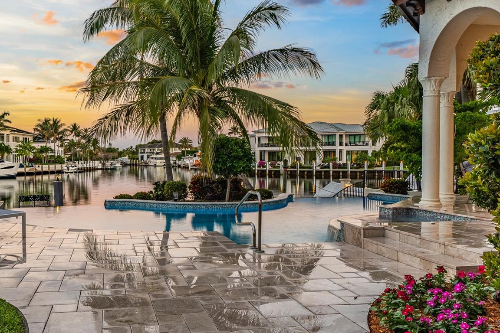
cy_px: 170
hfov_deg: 57.9
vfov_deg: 41.1
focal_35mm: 32
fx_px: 444
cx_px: 182
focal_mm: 18
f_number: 9
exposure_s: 1/30
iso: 200
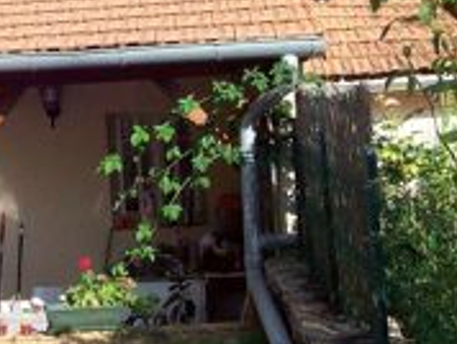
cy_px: 54
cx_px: 100
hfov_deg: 20.0
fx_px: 1282
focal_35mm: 97
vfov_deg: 15.2
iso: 80
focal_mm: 6
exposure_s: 1/369
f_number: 4.8
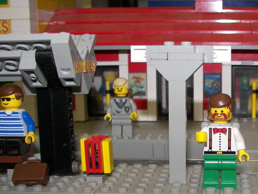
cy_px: 131
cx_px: 213
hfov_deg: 29.9
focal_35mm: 63
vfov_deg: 23.2
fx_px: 470
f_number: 2.8
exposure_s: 1/30
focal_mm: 6
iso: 100
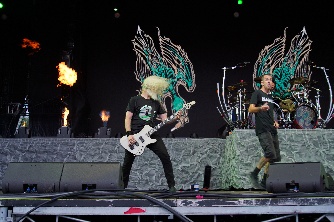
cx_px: 167
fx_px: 362
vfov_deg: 34.2
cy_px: 111
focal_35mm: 39
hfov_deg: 49.6
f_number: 4
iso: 100
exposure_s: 1/100
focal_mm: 39
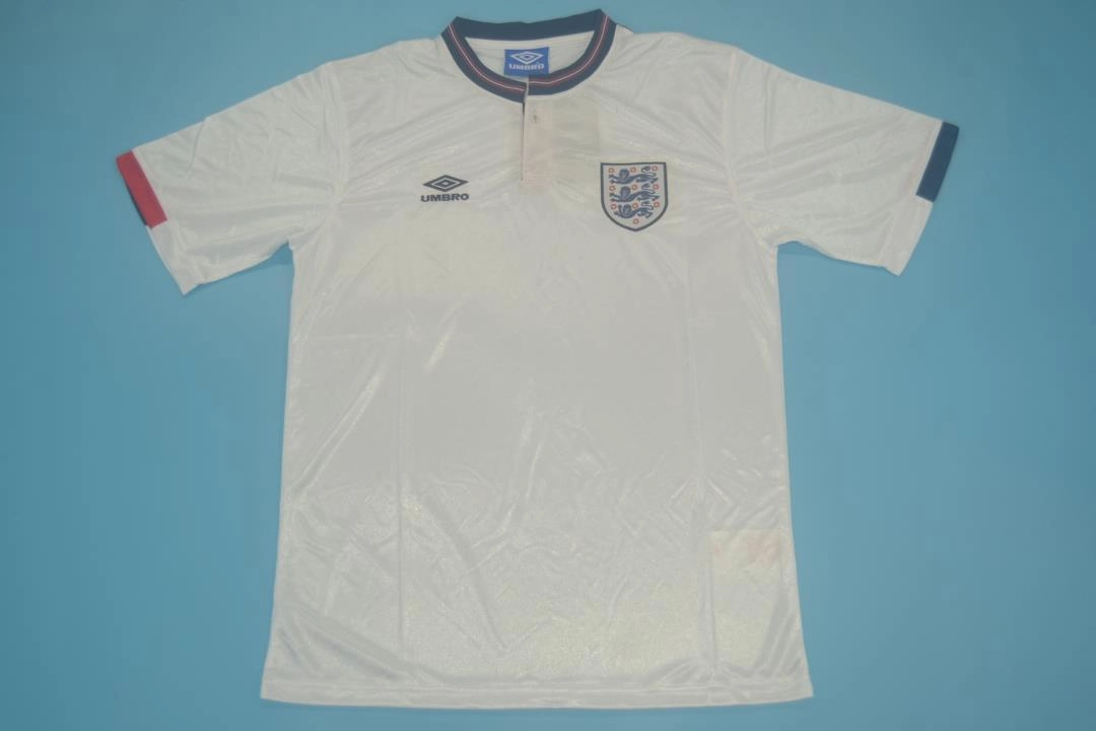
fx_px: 1096
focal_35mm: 36
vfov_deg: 36.9
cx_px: 548
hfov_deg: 53.1
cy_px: 366
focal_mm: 24
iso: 200
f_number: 4.5
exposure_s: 1/200
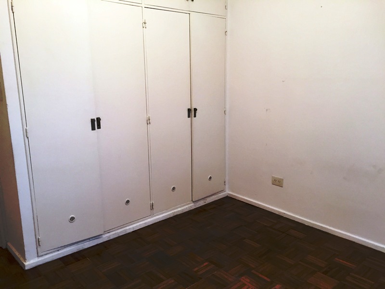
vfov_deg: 48.2
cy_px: 144
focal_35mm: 29
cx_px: 192
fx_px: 323
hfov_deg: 61.7
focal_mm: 4.15
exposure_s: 1/33
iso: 125
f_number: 2.2
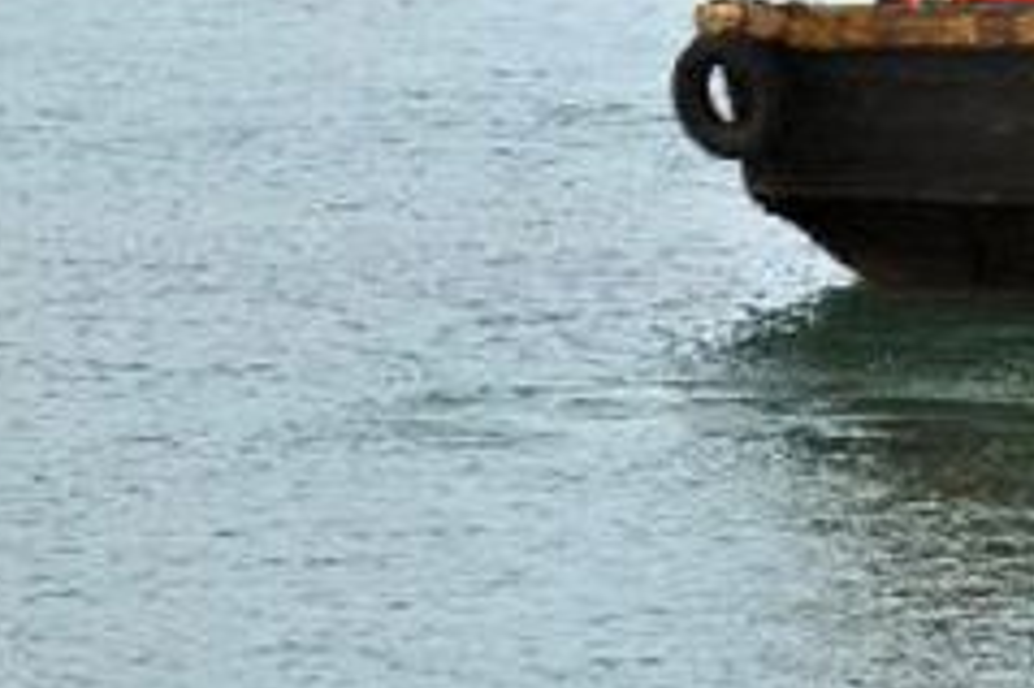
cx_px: 208
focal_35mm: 579
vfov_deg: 2.4
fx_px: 16618
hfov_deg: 3.6
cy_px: -658
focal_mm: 90
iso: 400
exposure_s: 1/40
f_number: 7.1
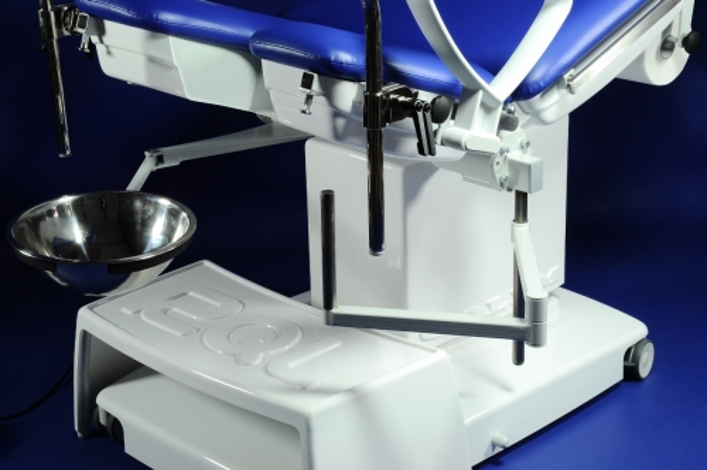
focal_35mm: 78
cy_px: 235
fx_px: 1530
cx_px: 354
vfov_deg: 17.4
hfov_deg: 26.0
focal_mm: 52
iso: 100
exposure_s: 3
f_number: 20
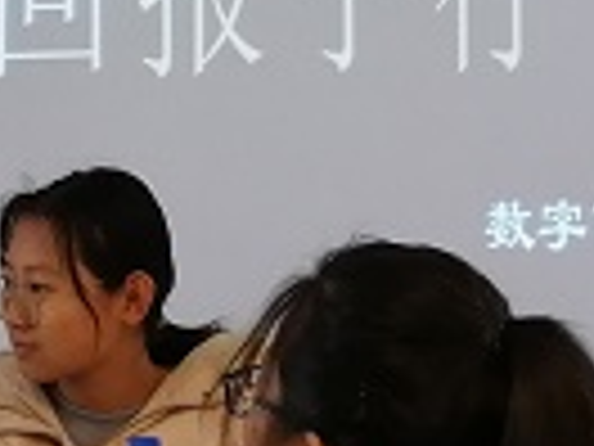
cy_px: 5
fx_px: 2986
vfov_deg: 8.5
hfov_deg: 11.3
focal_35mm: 174
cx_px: 36
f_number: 1.8
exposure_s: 1/33.3
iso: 160
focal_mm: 3.96
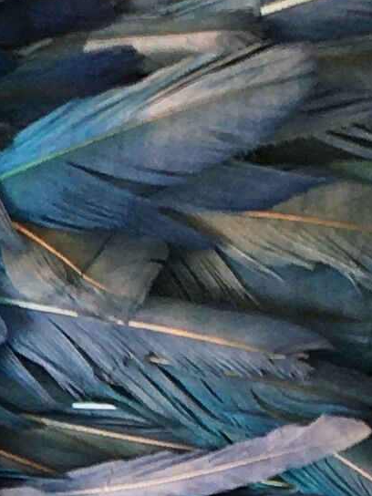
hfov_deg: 6.7
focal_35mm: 215
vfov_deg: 8.8
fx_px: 3081
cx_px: -389
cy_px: 877
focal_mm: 4.15
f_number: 2.2
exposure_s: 1/50
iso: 25
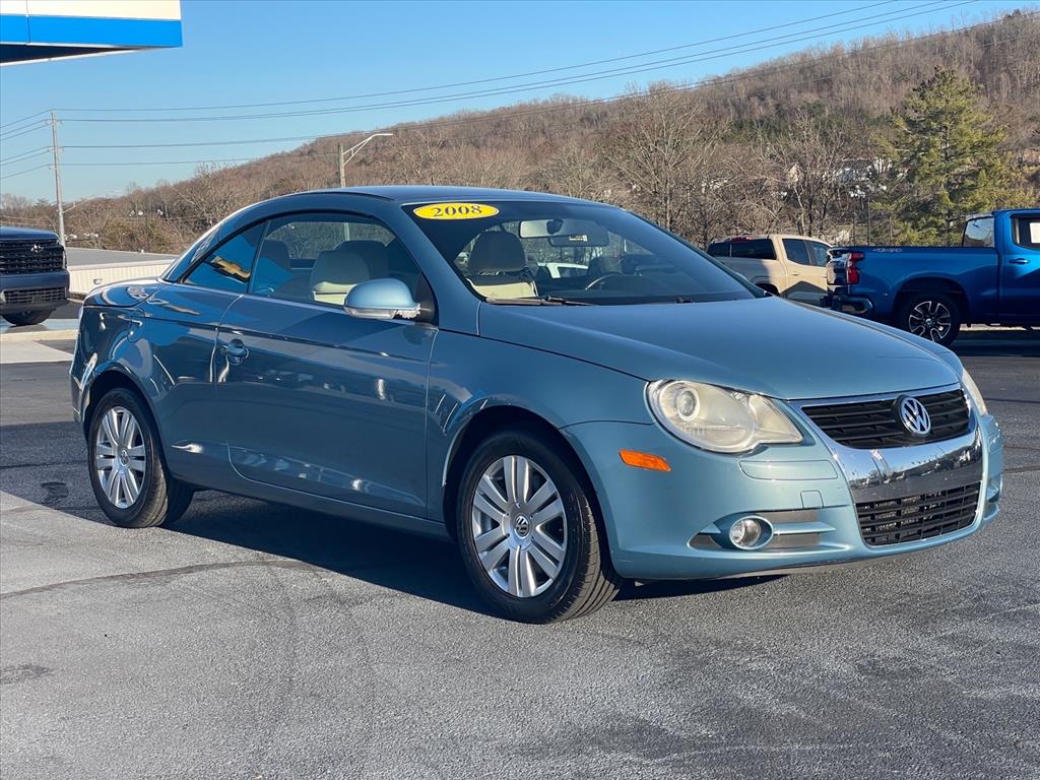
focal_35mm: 52
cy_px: 390
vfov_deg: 28.0
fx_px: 1562
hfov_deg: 36.8
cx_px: 520
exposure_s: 1/888
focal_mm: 6
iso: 25
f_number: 2
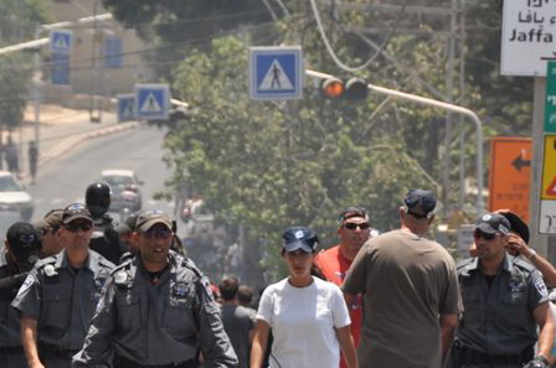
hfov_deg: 3.5
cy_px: 313
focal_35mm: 583
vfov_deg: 2.3
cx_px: 159
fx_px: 8988
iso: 400
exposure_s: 1/1600
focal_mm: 170
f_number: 5.6
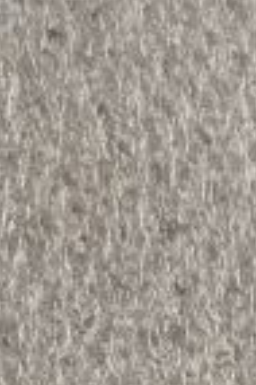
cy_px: -34
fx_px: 2245
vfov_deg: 9.7
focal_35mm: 210
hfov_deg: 6.3
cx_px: -248
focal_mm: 50
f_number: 10
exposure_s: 1/125
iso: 1600
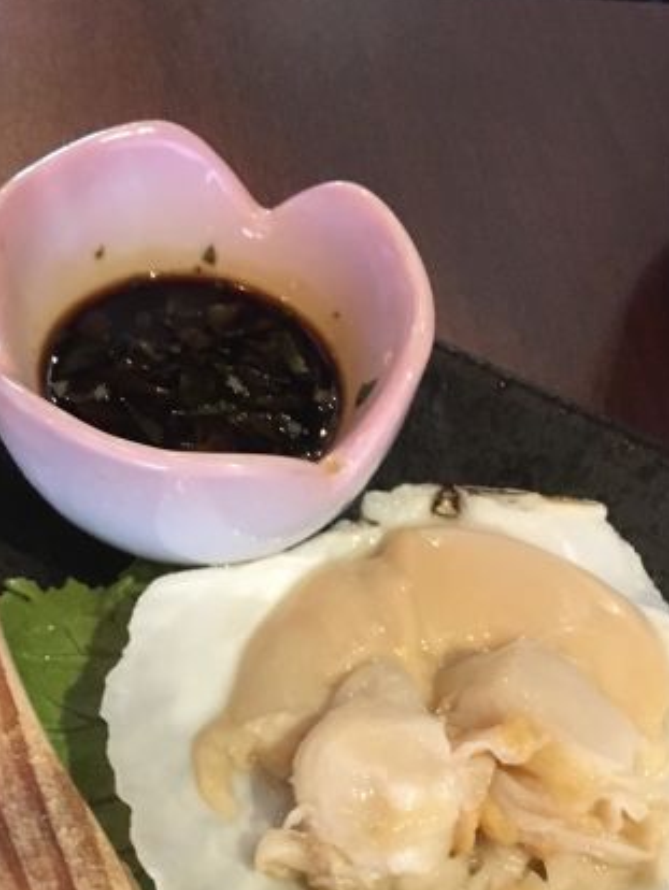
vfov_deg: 37.2
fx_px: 1261
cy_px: 737
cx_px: 315
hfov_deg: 29.7
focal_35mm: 49
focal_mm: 4.15
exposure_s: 1/17
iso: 320
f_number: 2.2
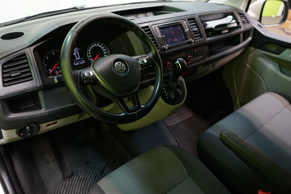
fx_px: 234
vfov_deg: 45.0
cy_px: 99
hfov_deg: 63.7
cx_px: 142
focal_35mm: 29
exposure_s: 1/30
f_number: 3.5
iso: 800
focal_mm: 28
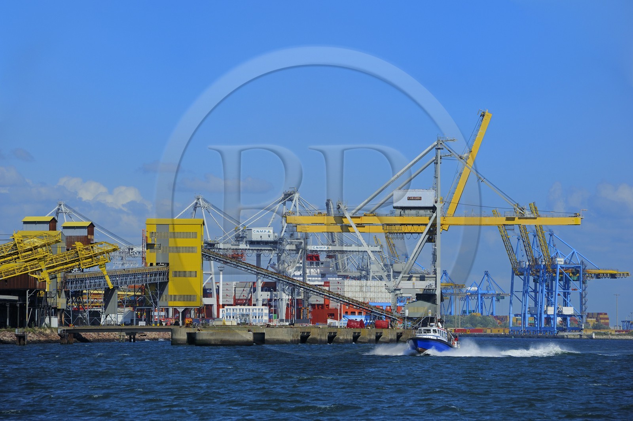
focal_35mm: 200
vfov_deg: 6.9
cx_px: 316
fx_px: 3514
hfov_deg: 10.3
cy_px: 210
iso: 200
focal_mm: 200
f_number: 9
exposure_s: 1/640
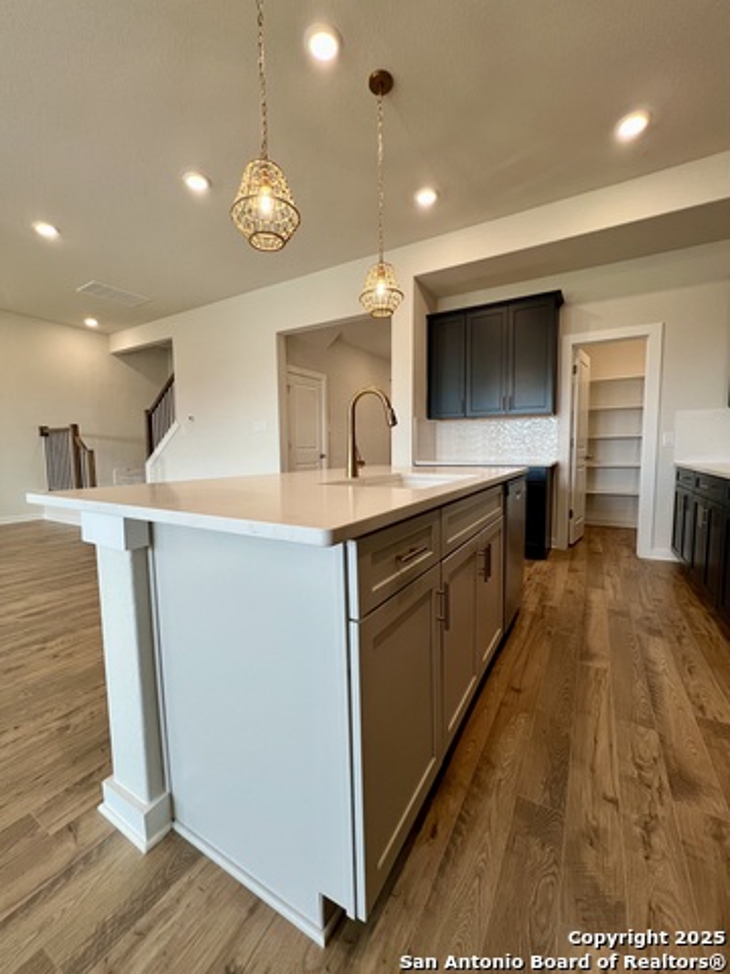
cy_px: 487
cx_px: 365
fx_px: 366
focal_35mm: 13
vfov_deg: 106.2
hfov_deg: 89.9
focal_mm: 1.57
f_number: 1.8
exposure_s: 1/120
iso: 125
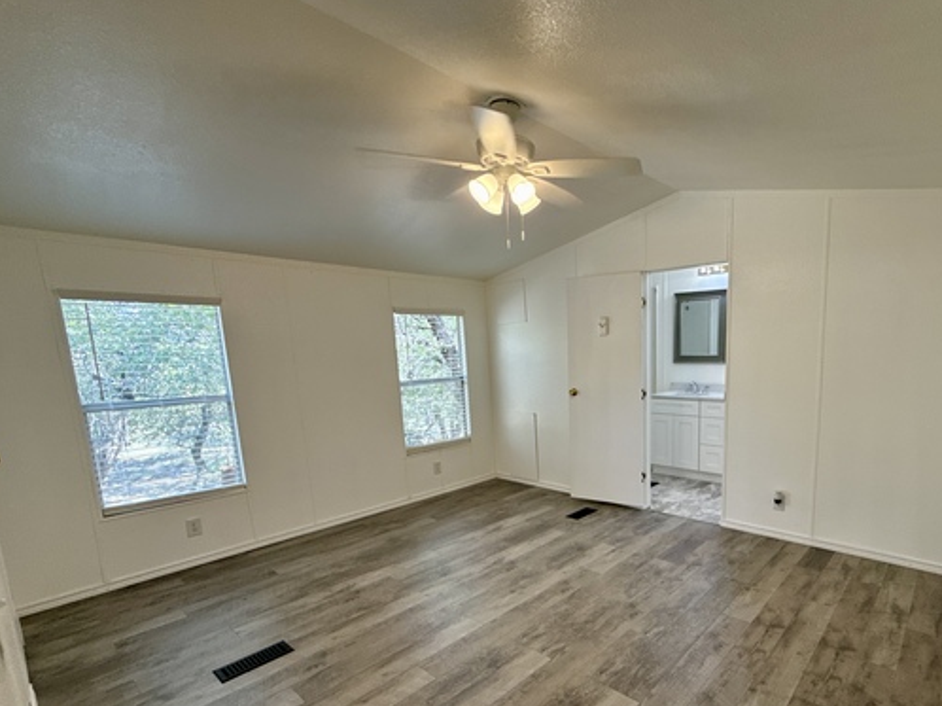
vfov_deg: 70.7
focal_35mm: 18
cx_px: 588
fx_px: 490
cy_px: 428
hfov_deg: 86.1
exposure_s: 1/120
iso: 160
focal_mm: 2.22
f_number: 2.2
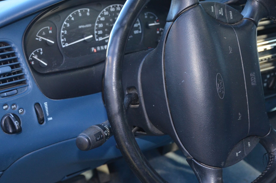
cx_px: 154
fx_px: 482
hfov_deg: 31.9
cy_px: 92
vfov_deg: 21.5
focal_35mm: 63
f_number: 4.2
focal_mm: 30
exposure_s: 1/60
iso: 800
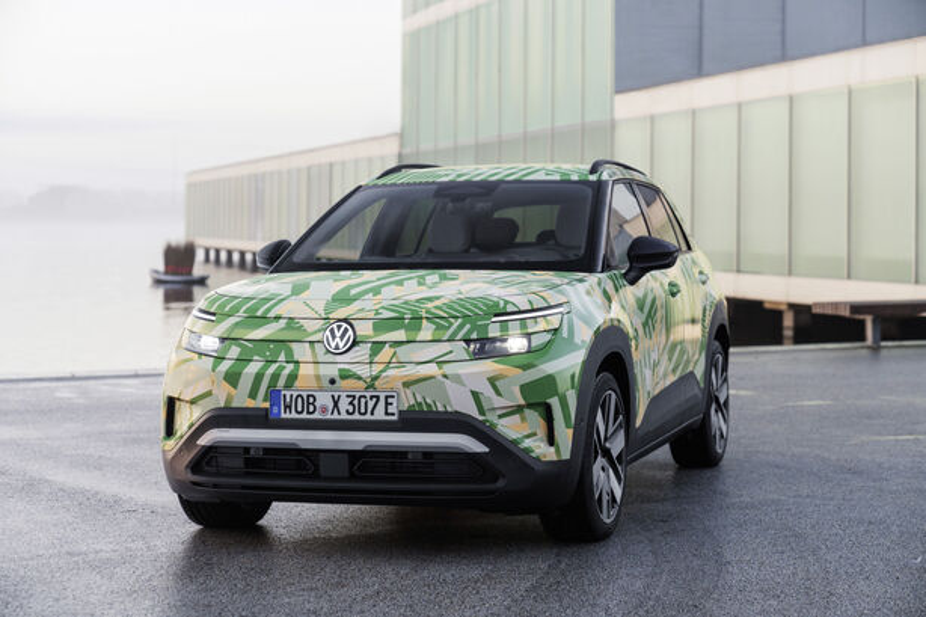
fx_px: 1800
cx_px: 463
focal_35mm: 70
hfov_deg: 28.9
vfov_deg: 19.4
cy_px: 308
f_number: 2.8
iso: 400
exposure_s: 1/320
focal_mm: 70
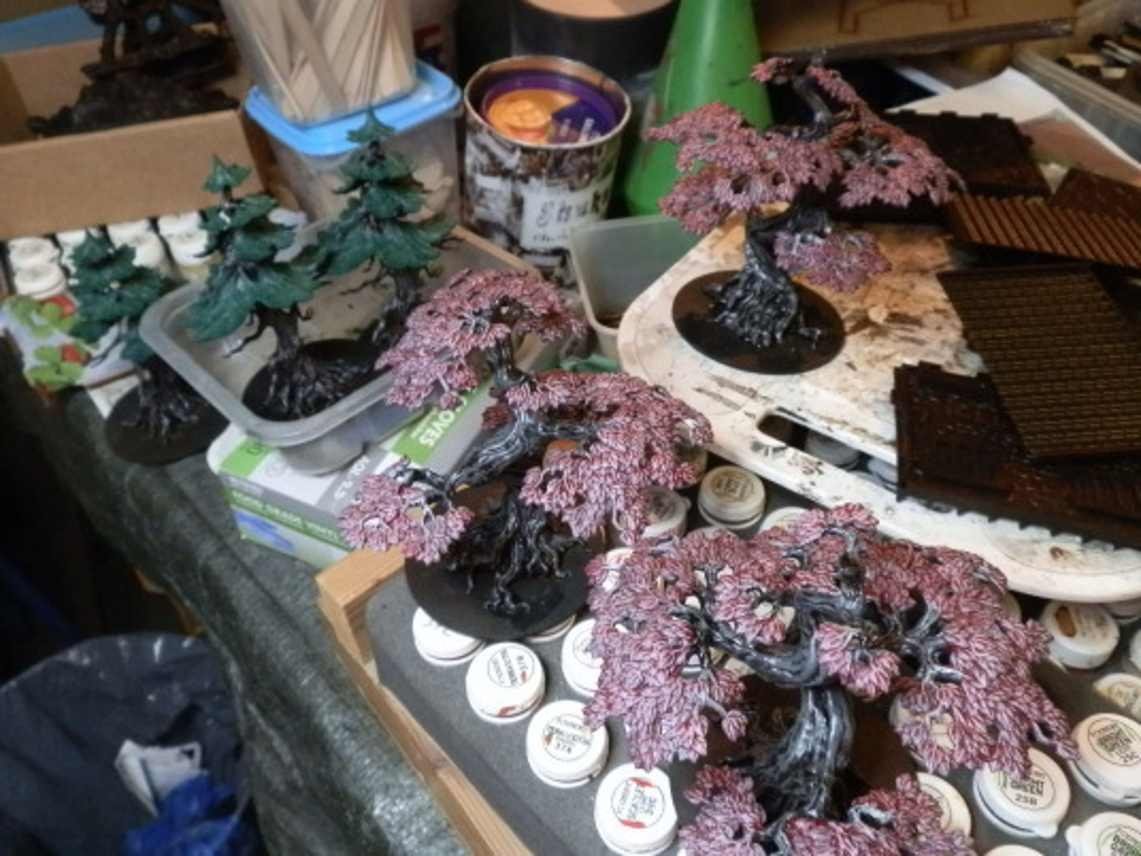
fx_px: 923
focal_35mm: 28
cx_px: 570
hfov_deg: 63.4
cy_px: 428
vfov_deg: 49.7
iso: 400
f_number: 3.1
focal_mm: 5
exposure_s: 1/60
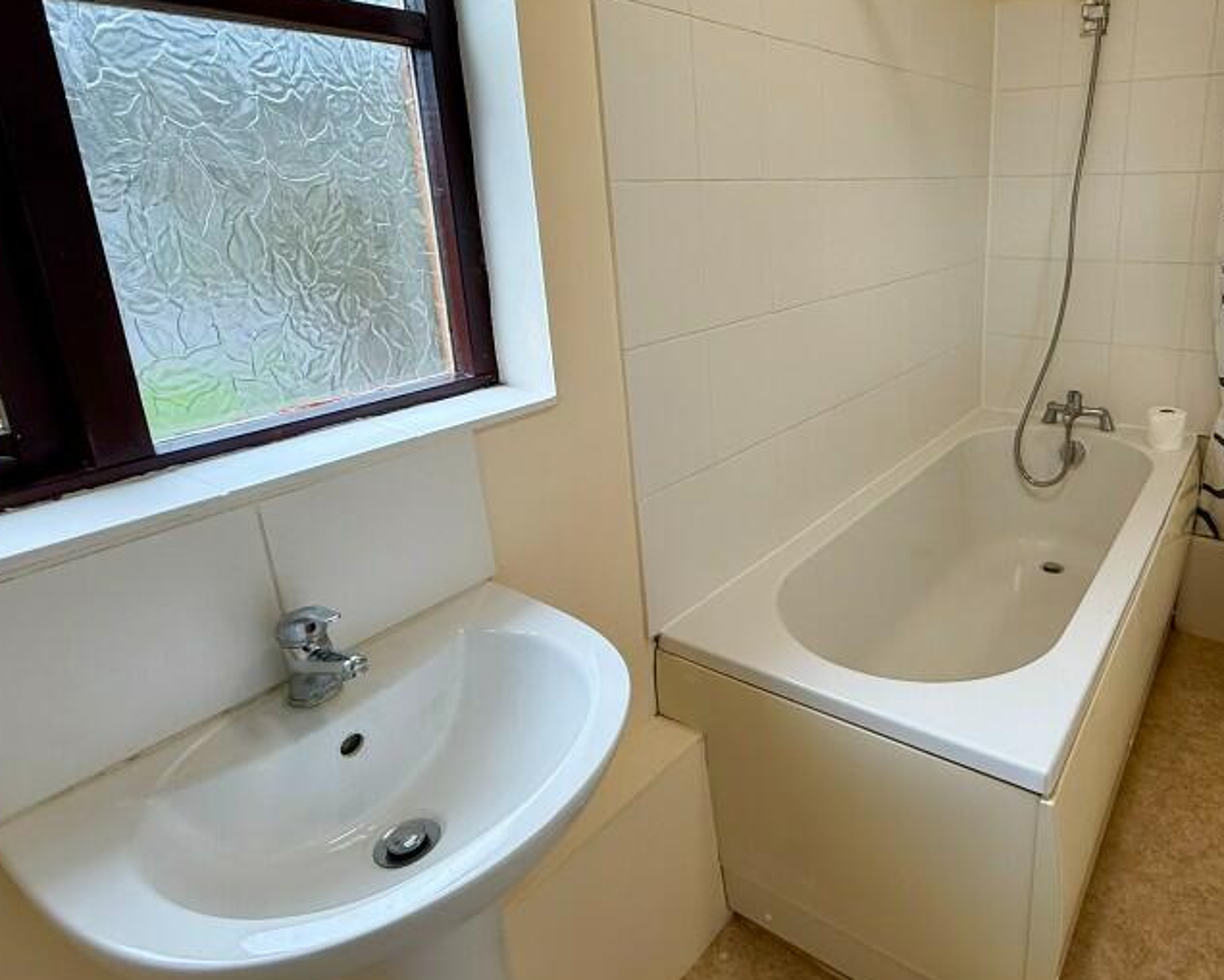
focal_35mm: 22
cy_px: 391
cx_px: 833
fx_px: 797
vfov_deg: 62.6
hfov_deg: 72.4
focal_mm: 2.22
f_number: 2.2
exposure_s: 1/100
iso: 100
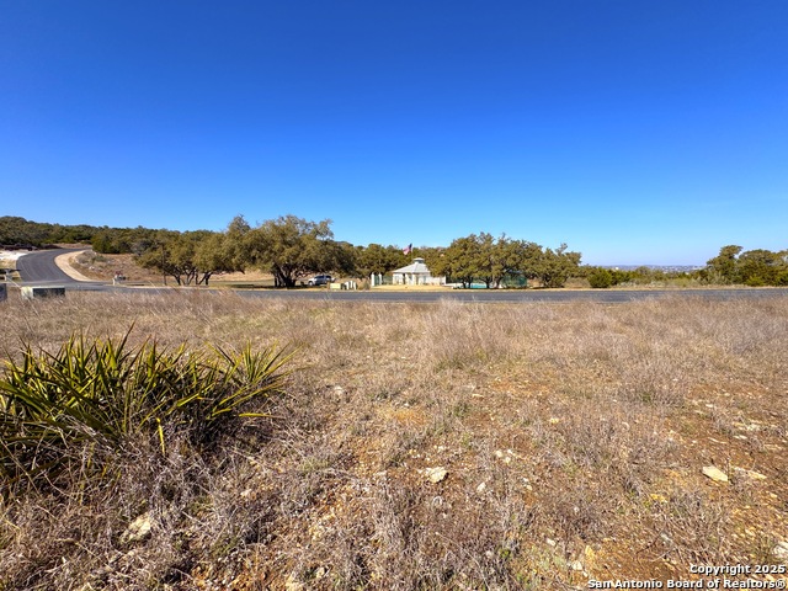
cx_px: 394
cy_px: 296
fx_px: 319
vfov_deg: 85.7
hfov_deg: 102.1
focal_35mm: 14
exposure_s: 1/2083
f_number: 2.2
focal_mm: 2.22
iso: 50
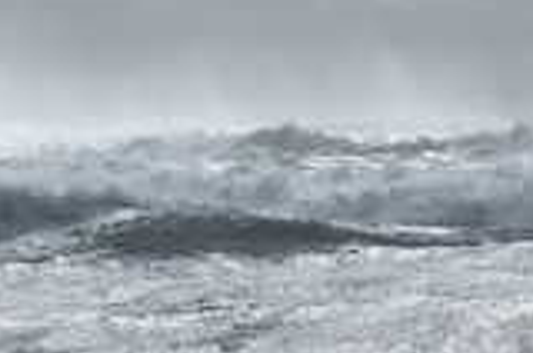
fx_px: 10569
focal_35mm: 715
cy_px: -280
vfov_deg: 1.9
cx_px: -215
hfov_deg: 2.9
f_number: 10
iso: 200
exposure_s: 1/1250
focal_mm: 105
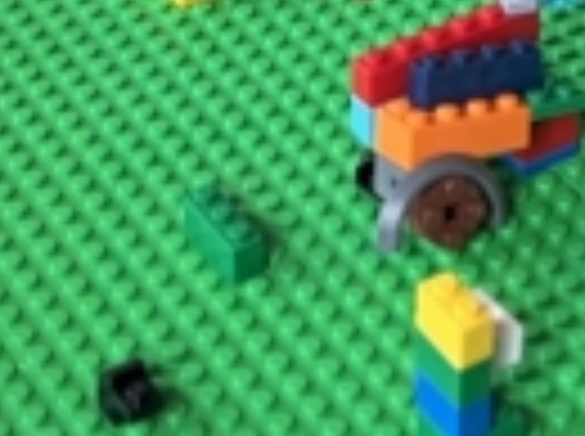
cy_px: -634
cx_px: 670
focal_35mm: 150
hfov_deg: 12.9
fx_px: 2530
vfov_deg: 8.9
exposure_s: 1/50
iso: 125
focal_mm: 5.7
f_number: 1.5
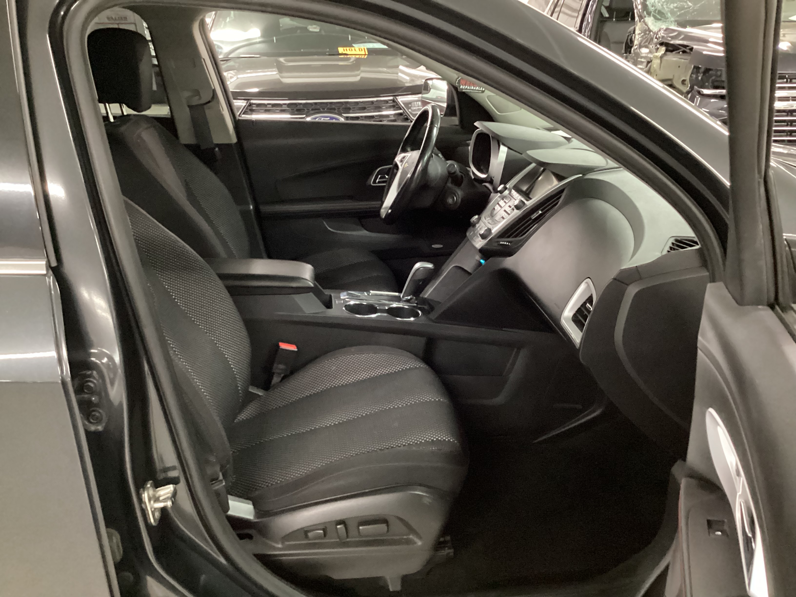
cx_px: 398
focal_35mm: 31
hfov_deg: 58.4
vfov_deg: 45.4
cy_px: 298
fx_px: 713
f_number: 2.4
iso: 800
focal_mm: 3.3
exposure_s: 1/20
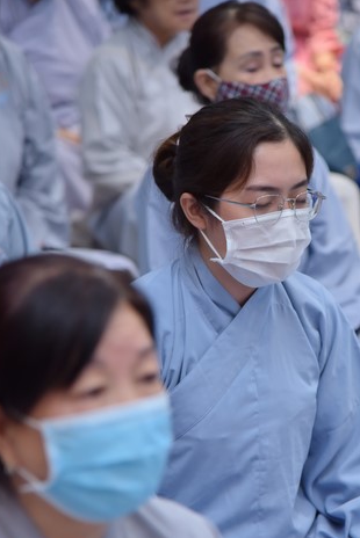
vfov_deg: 12.2
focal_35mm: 168
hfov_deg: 8.2
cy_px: 356
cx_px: 242
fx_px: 2516
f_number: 4
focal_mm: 120
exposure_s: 1/125
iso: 1000
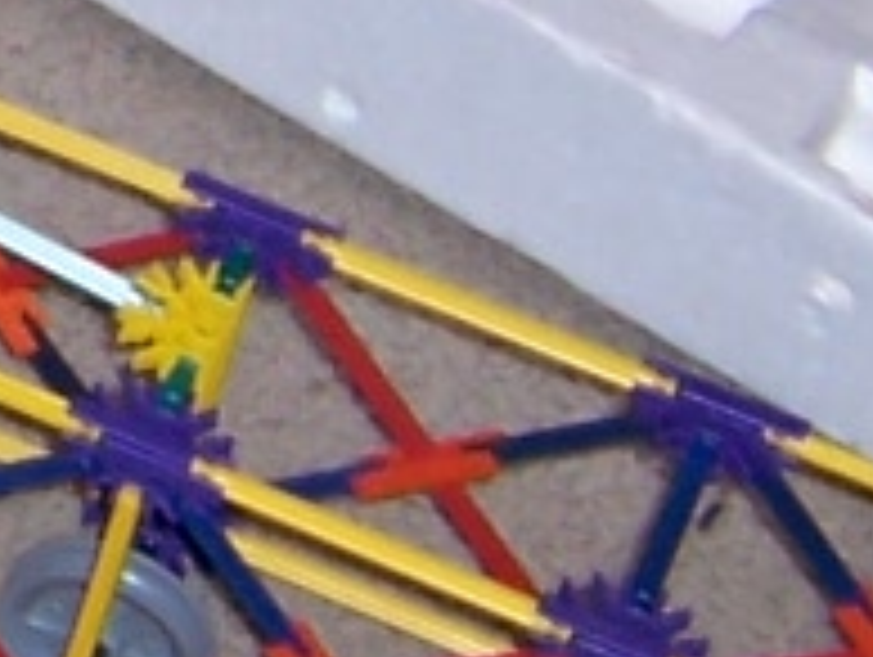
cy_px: -562
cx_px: -2061
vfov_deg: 5.5
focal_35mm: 264
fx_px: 6666
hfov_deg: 6.6
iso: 80
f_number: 2.8
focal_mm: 5.5
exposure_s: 1/60
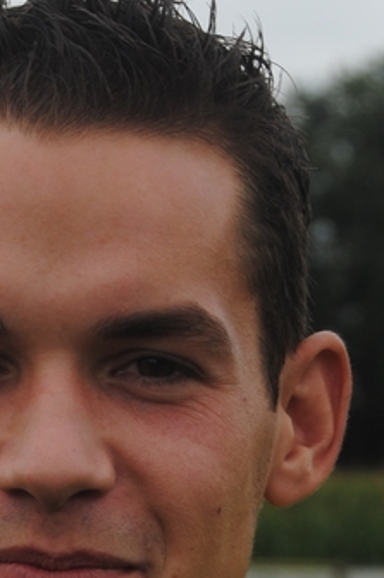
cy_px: 383
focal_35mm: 148
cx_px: 67
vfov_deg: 13.9
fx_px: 2369
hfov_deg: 9.2
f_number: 5.6
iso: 100
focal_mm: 55
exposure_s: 1/125
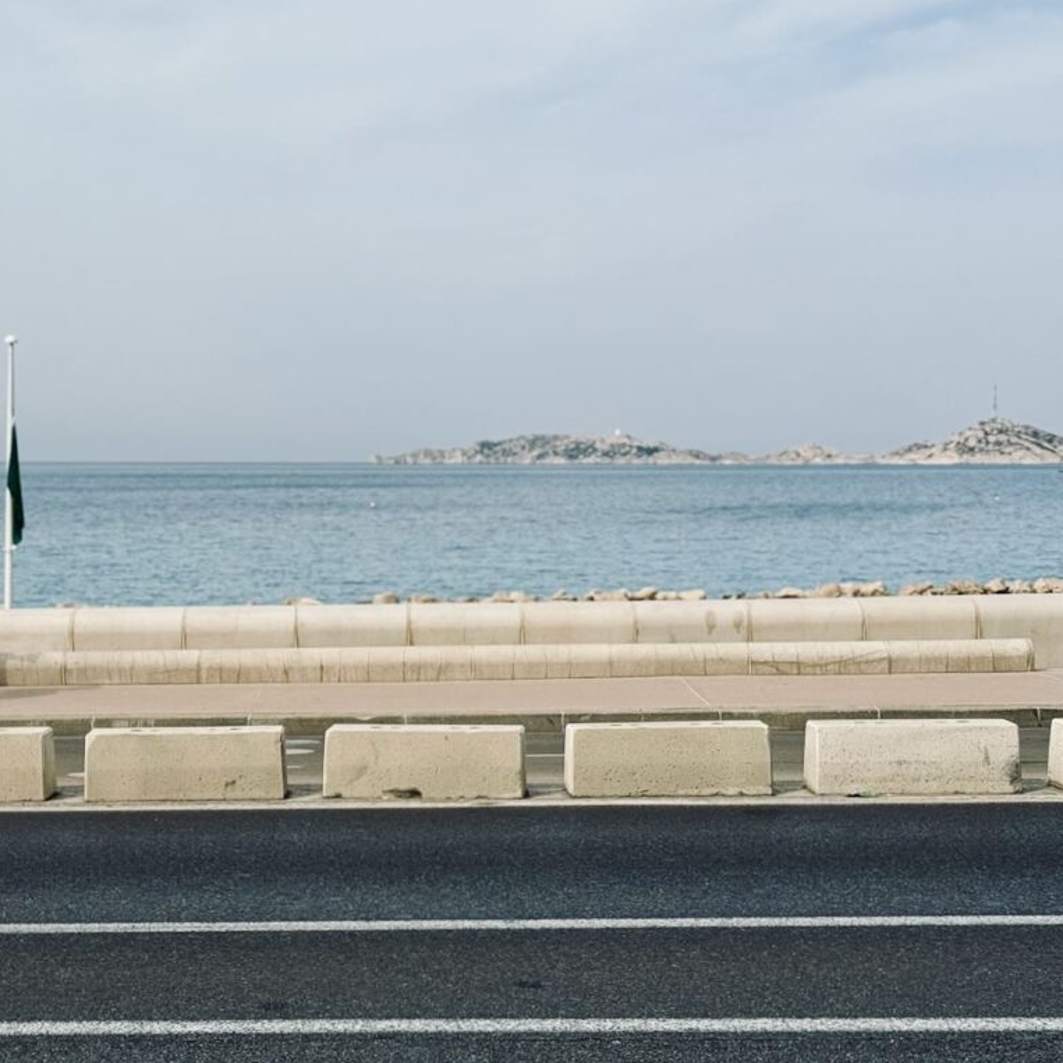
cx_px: 421
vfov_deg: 30.0
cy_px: 530
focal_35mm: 57
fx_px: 1980
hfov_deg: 30.0
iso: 64
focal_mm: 6.76
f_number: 1.78
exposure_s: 1/5587
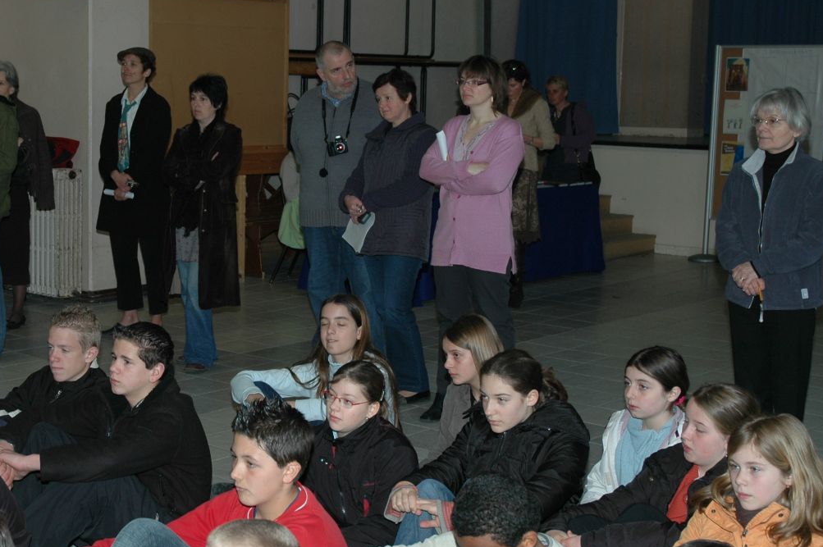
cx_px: 276
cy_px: 245
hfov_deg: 32.8
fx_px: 1388
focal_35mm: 61
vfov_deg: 22.3
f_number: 4
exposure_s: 1/60
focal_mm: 27
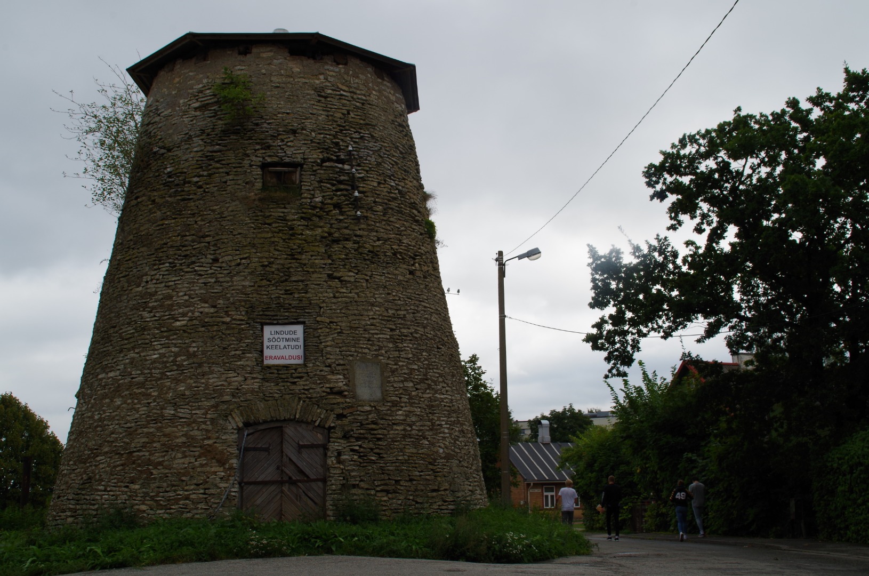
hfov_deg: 46.5
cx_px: 434
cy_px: 288
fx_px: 1012
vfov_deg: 31.8
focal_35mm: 42
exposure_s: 1/160
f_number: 11
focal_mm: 28
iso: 200
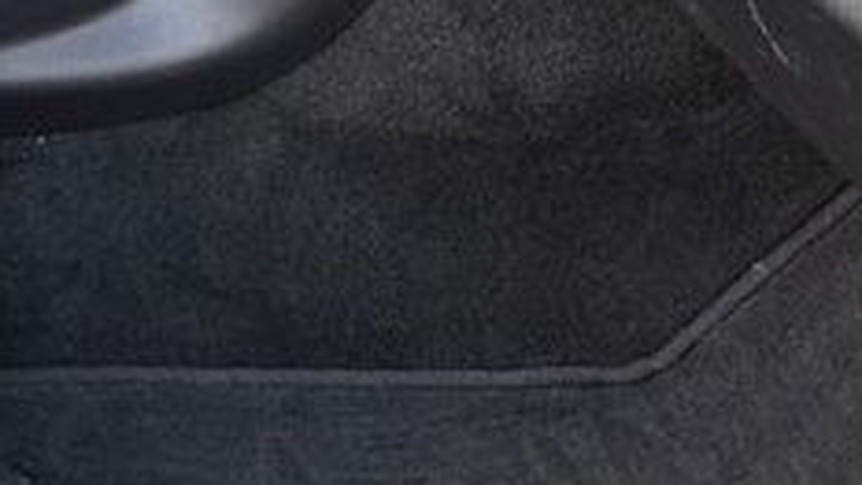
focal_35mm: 115
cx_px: -751
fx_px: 2628
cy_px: -274
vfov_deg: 10.1
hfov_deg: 15.6
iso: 125
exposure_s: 1/121
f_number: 1.78
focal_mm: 6.76
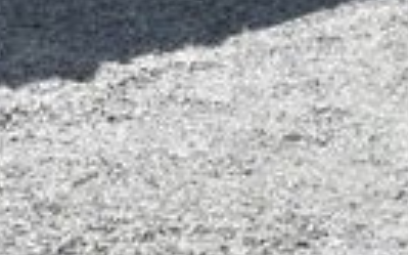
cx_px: -288
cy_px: -381
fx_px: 2055
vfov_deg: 6.7
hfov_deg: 10.7
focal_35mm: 185
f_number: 10
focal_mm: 21
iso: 200
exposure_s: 1/400
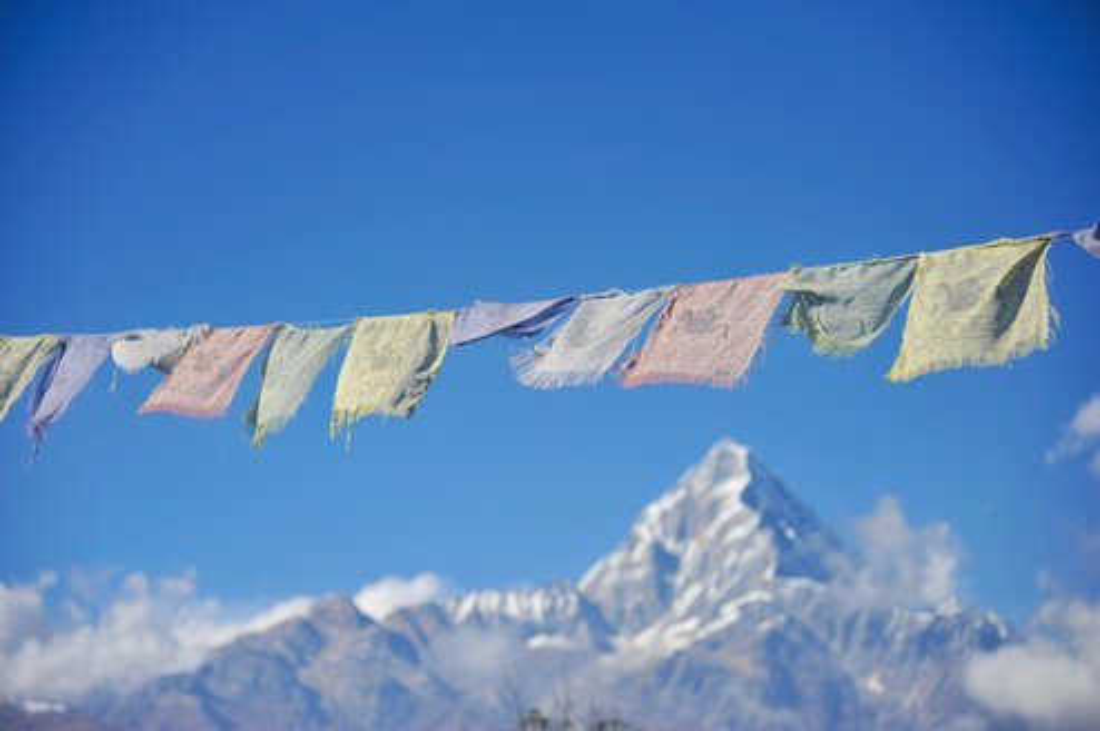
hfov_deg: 24.8
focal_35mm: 82
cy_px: 366
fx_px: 2502
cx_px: 550
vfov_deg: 16.6
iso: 200
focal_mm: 82
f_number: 4
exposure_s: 1/2500
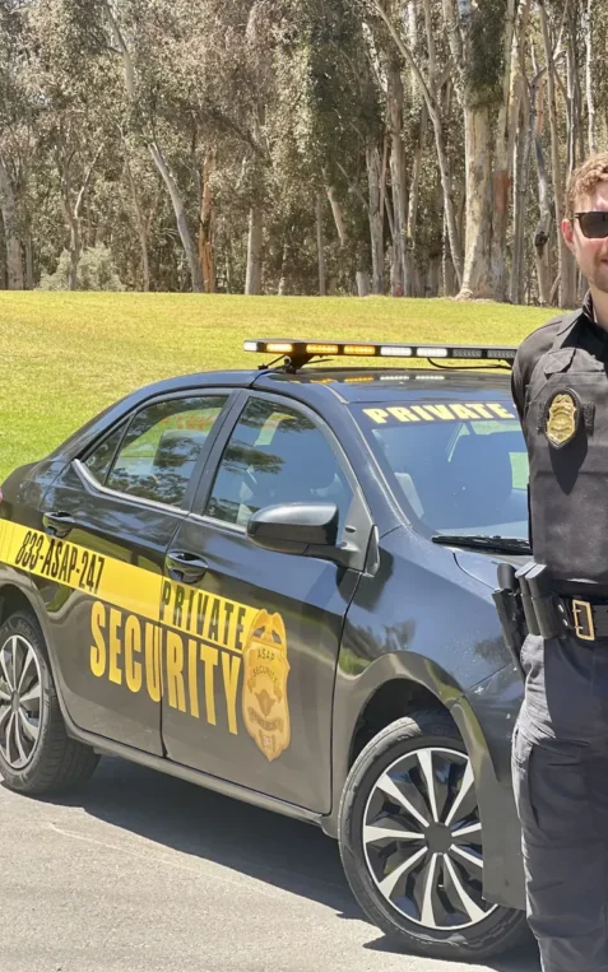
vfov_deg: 22.8
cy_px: 487
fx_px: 2412
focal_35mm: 91
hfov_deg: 14.1
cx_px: 639
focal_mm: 7.5
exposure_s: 1/171
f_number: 2.2
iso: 25
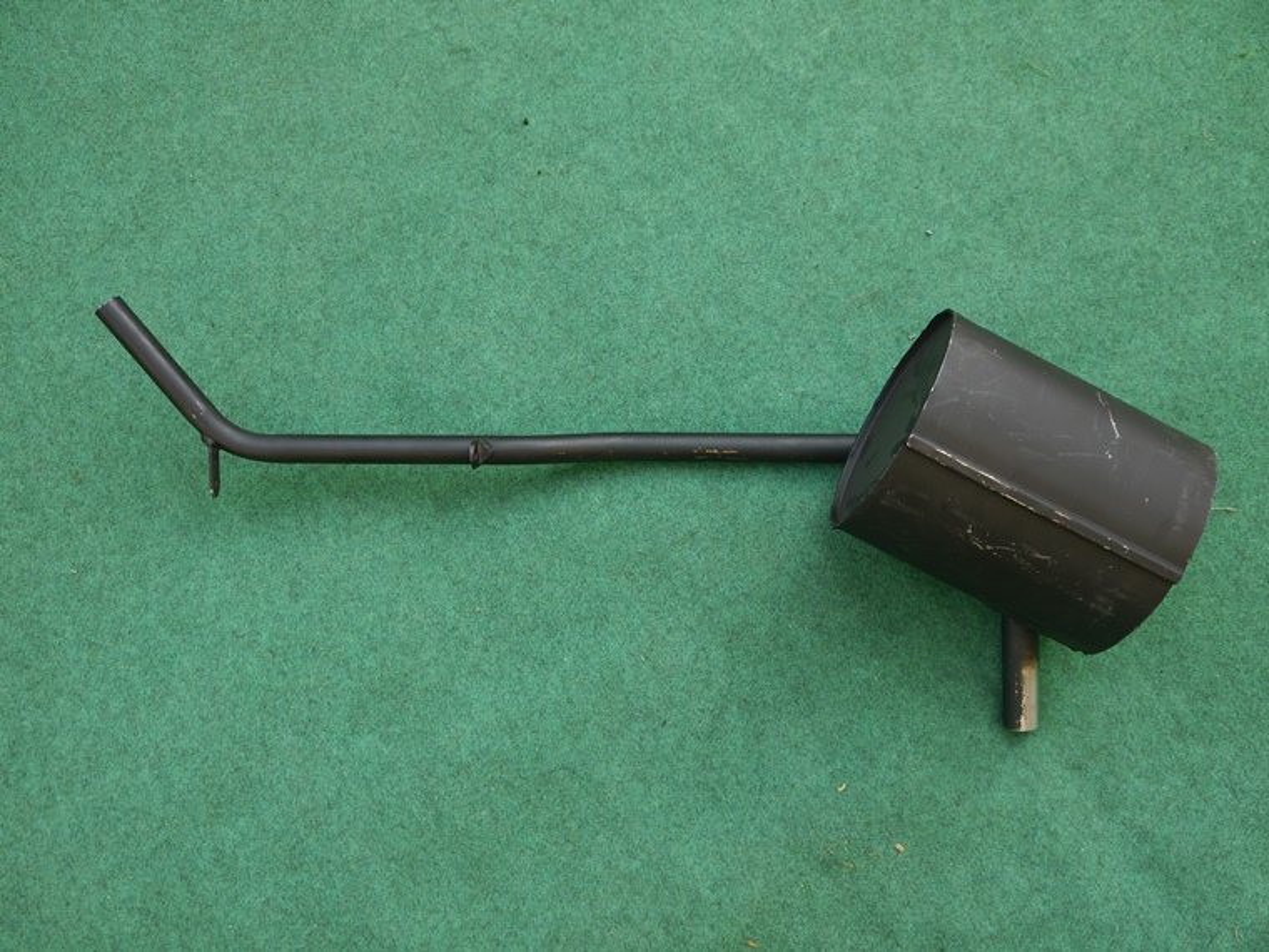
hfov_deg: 51.4
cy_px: 476
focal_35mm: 36
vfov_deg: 39.7
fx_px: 1320
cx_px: 634
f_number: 5
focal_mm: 18
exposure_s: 1/125
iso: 100
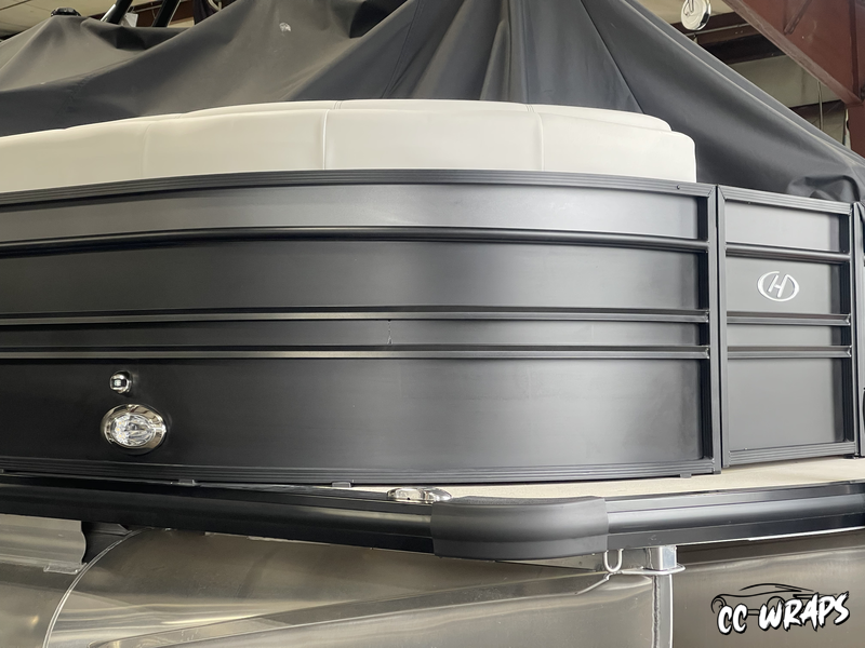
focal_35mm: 64
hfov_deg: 30.3
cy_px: 324
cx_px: 432
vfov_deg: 22.9
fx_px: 1599
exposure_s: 1/80
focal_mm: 7.5
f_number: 2.2
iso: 200
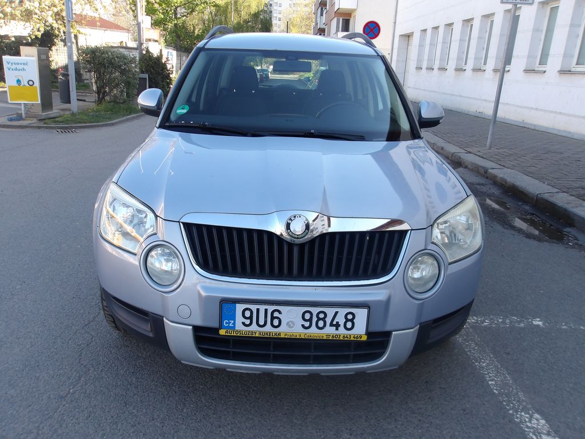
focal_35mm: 27
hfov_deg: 65.3
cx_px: 292
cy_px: 220
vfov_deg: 51.4
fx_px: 456
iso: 100
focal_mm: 4.9
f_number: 3
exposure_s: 1/205
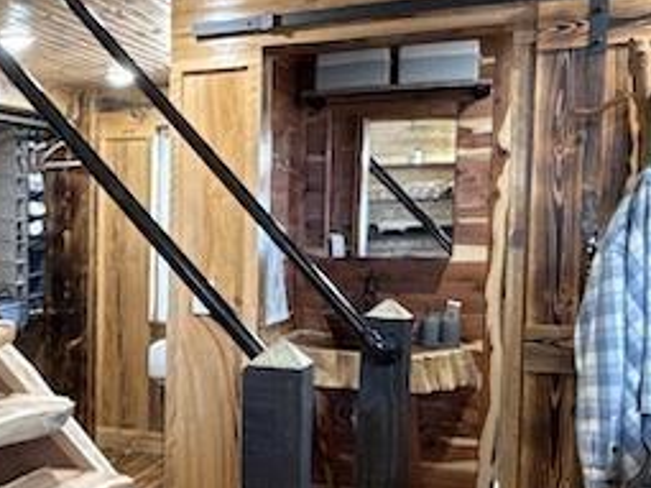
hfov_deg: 30.3
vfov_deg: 26.4
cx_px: -110
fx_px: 1034
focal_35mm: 55
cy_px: 312
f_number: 2.2
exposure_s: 1/60
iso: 500
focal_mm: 2.22
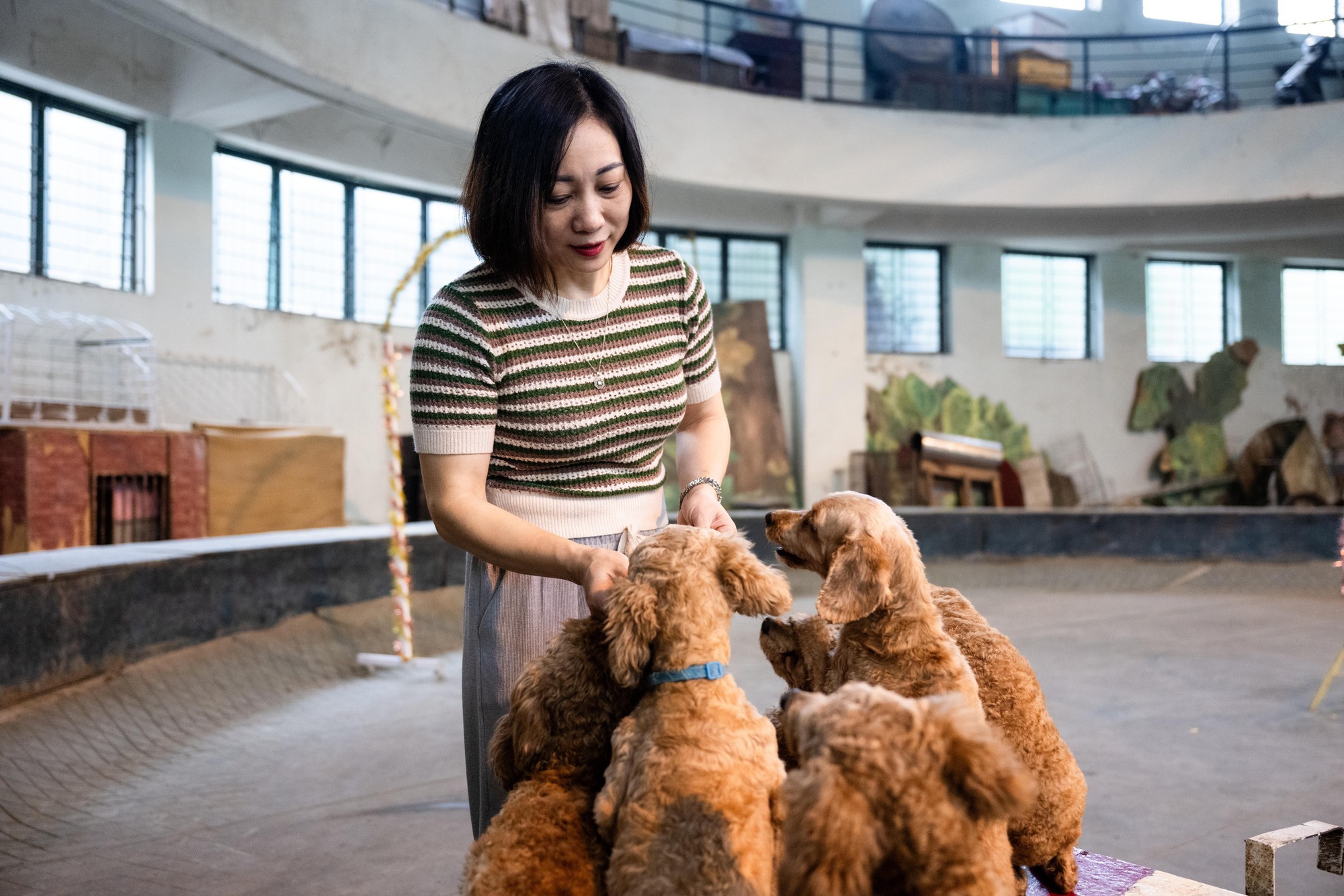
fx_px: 1139
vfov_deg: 43.0
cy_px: 448
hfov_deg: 61.1
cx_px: 672
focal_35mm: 30
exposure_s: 1/200
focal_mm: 30.5
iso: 2500
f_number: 2.8
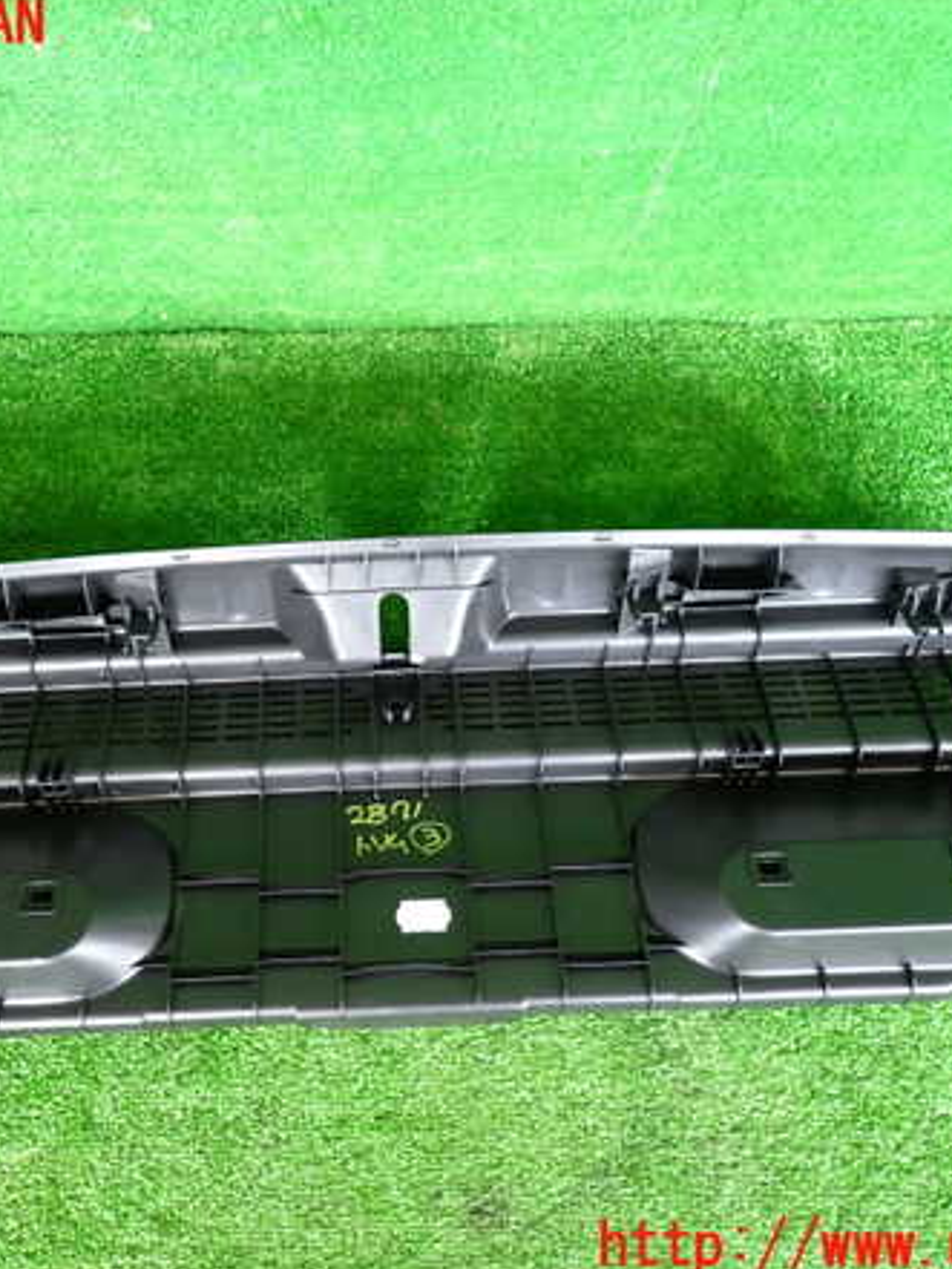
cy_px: 636
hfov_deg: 41.6
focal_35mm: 34
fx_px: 1246
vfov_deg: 53.9
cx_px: 385
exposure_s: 1/40
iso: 200
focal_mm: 4.5
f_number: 2
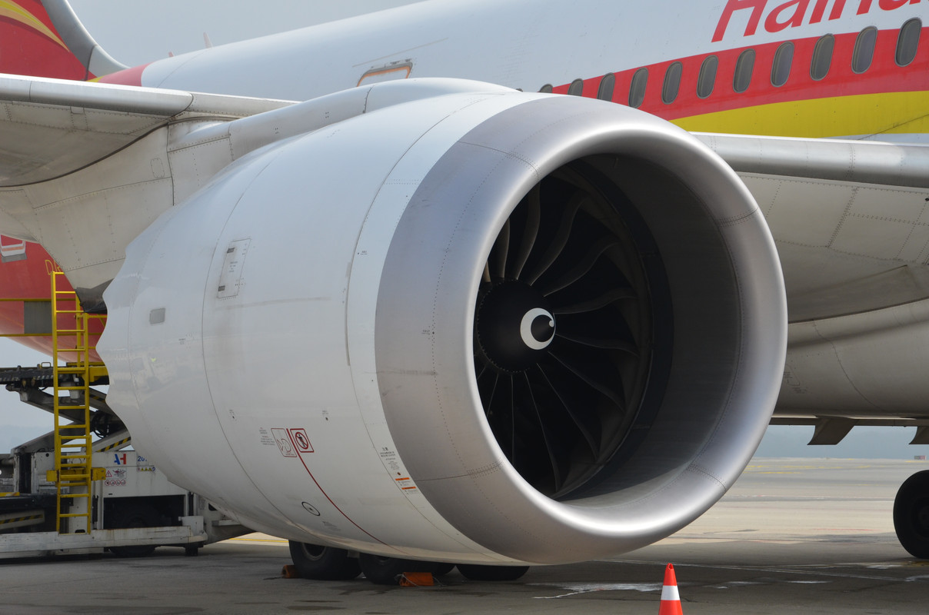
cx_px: 464
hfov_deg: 19.5
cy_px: 308
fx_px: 2704
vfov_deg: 13.0
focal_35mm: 105
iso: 400
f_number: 11
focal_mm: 70
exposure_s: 1/500
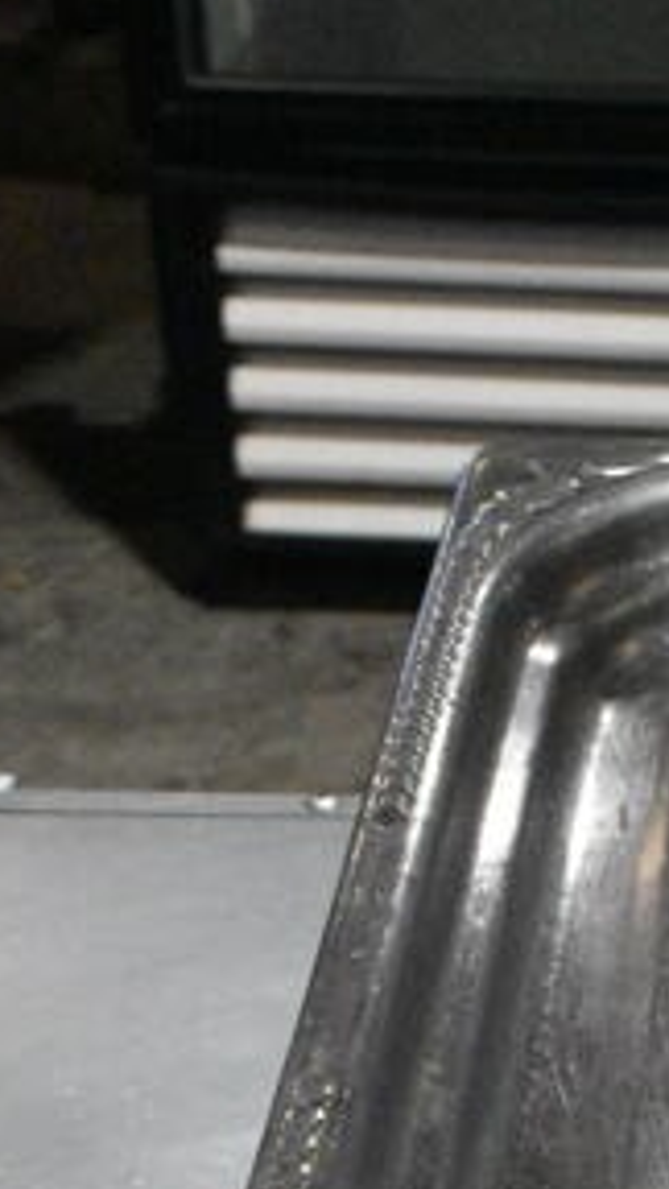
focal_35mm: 125
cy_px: 1154
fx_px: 3931
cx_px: 1214
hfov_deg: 9.3
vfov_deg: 16.9
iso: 6400
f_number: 9
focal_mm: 25
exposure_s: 1/500
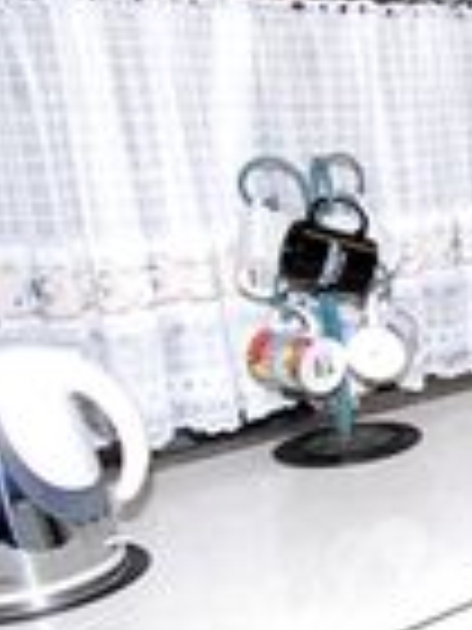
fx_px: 1054
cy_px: 362
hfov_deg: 19.4
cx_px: 836
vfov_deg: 33.2
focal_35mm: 58
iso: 100
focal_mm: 12
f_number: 6.3
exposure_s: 1/15
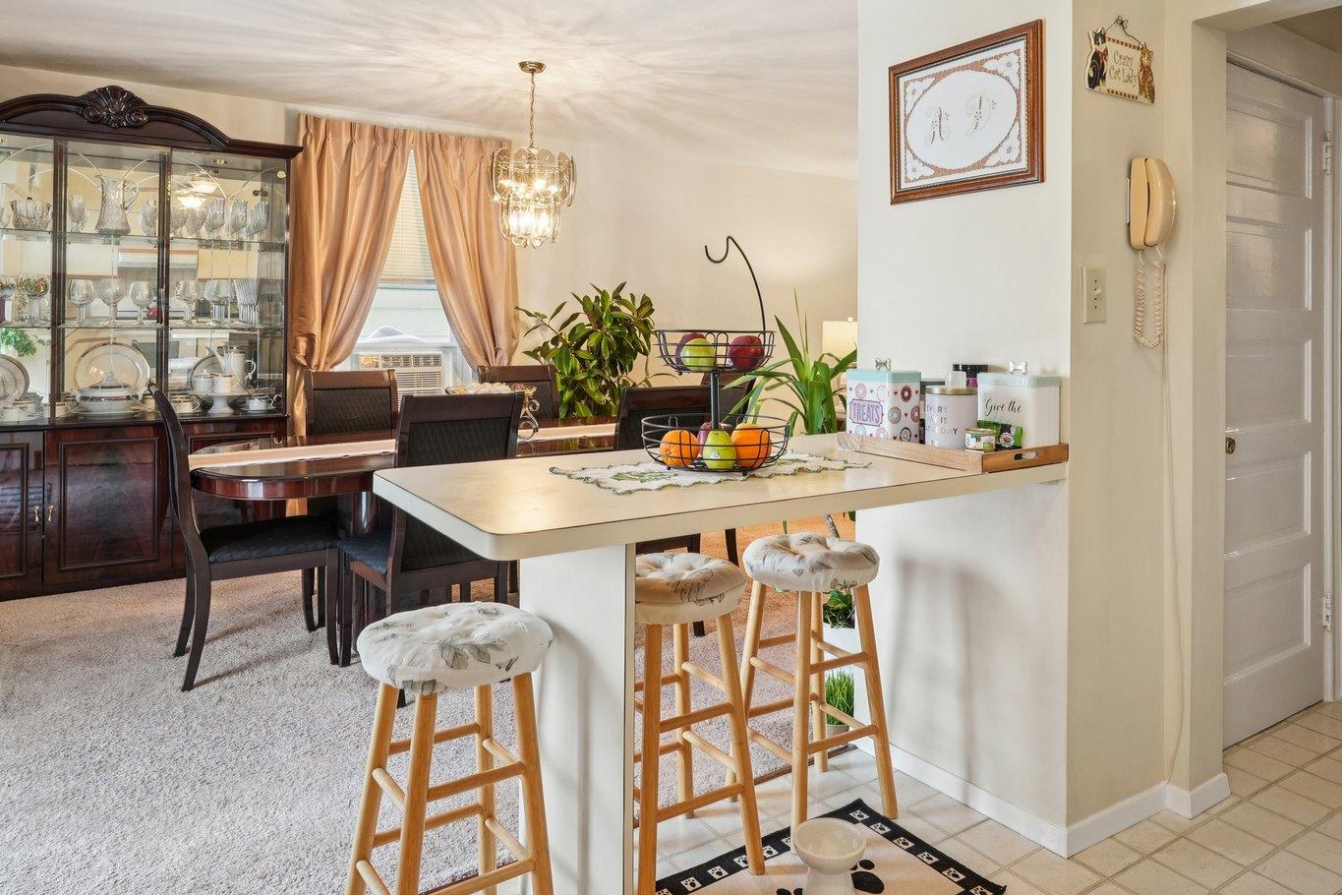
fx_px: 923
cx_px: 722
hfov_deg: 72.0
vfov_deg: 51.1
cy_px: 323
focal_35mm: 25
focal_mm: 16.5
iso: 400
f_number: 9
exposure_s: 1/5
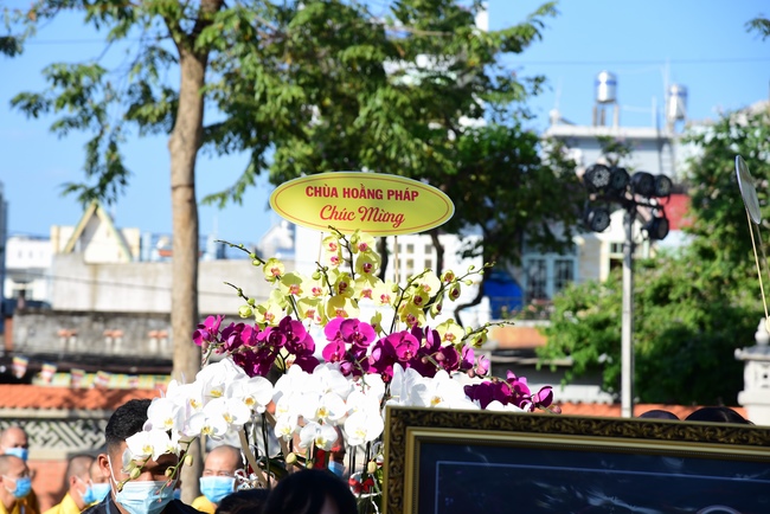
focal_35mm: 120
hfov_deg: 17.1
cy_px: 257
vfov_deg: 11.4
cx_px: 385
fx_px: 2568
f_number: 7.1
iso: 250
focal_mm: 120
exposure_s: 1/500
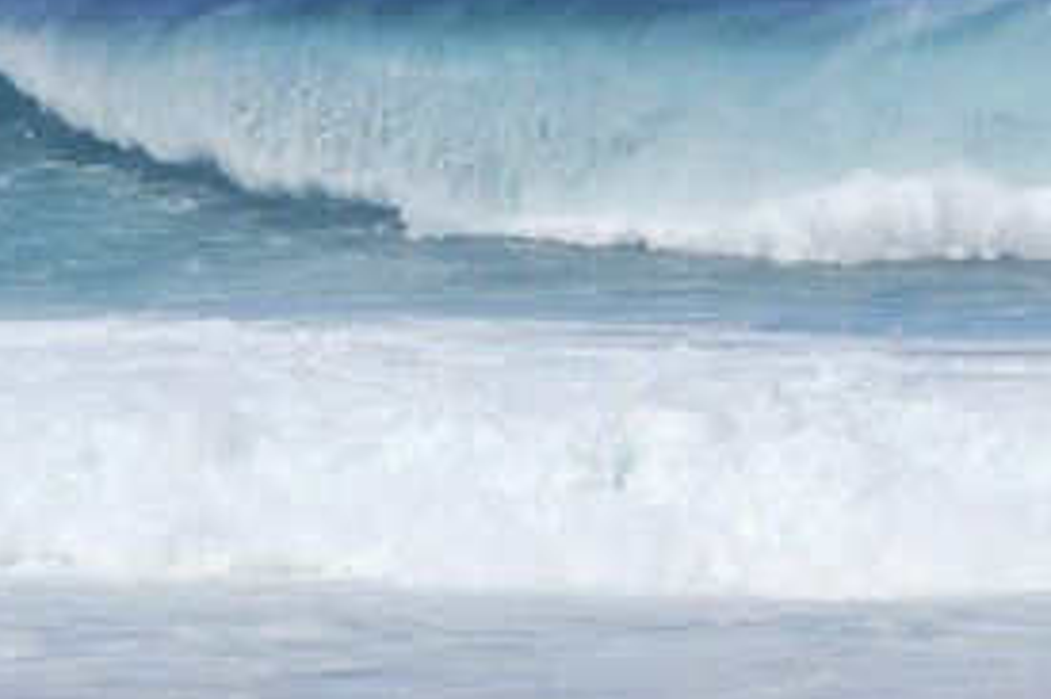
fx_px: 11904
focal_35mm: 408
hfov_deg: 4.9
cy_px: 859
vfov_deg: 3.4
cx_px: 2859
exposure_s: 1/250
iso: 200
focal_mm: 70
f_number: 20
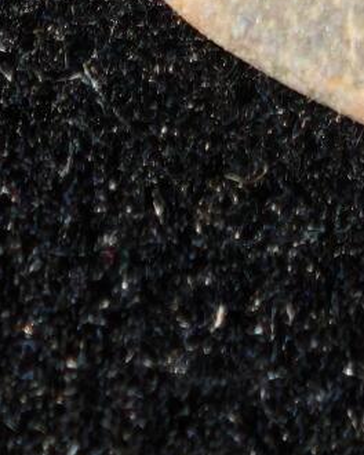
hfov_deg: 2.7
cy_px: -630
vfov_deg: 3.3
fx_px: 7810
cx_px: 743
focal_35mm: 580
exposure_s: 1/98.8
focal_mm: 9
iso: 250
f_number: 2
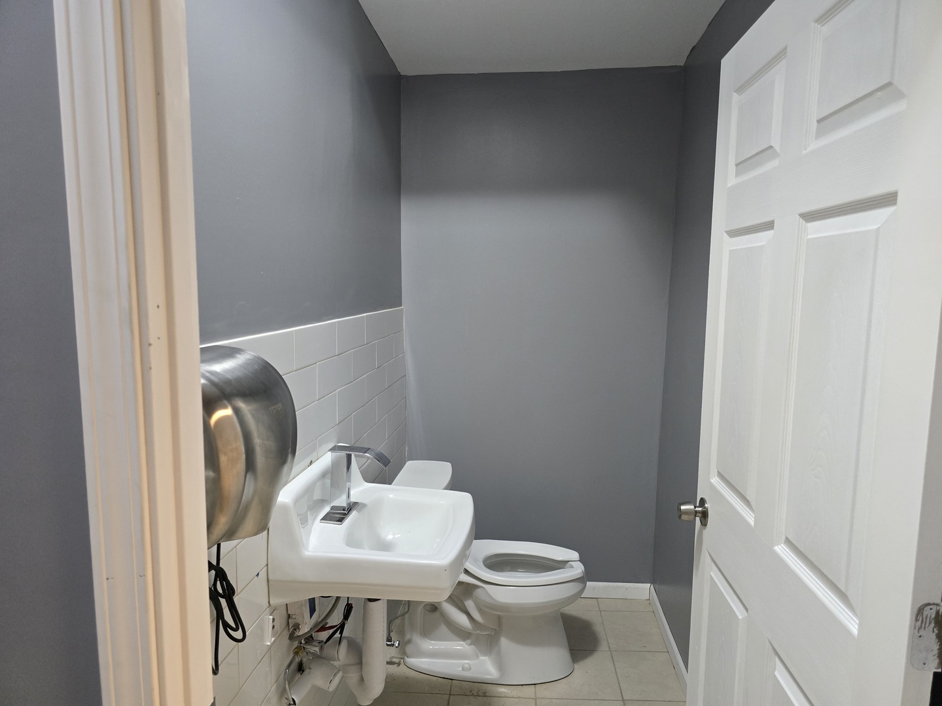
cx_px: 471
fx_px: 626
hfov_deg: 73.9
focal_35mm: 23
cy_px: 353
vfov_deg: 58.9
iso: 800
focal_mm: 6.3
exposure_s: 1/120
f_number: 1.7
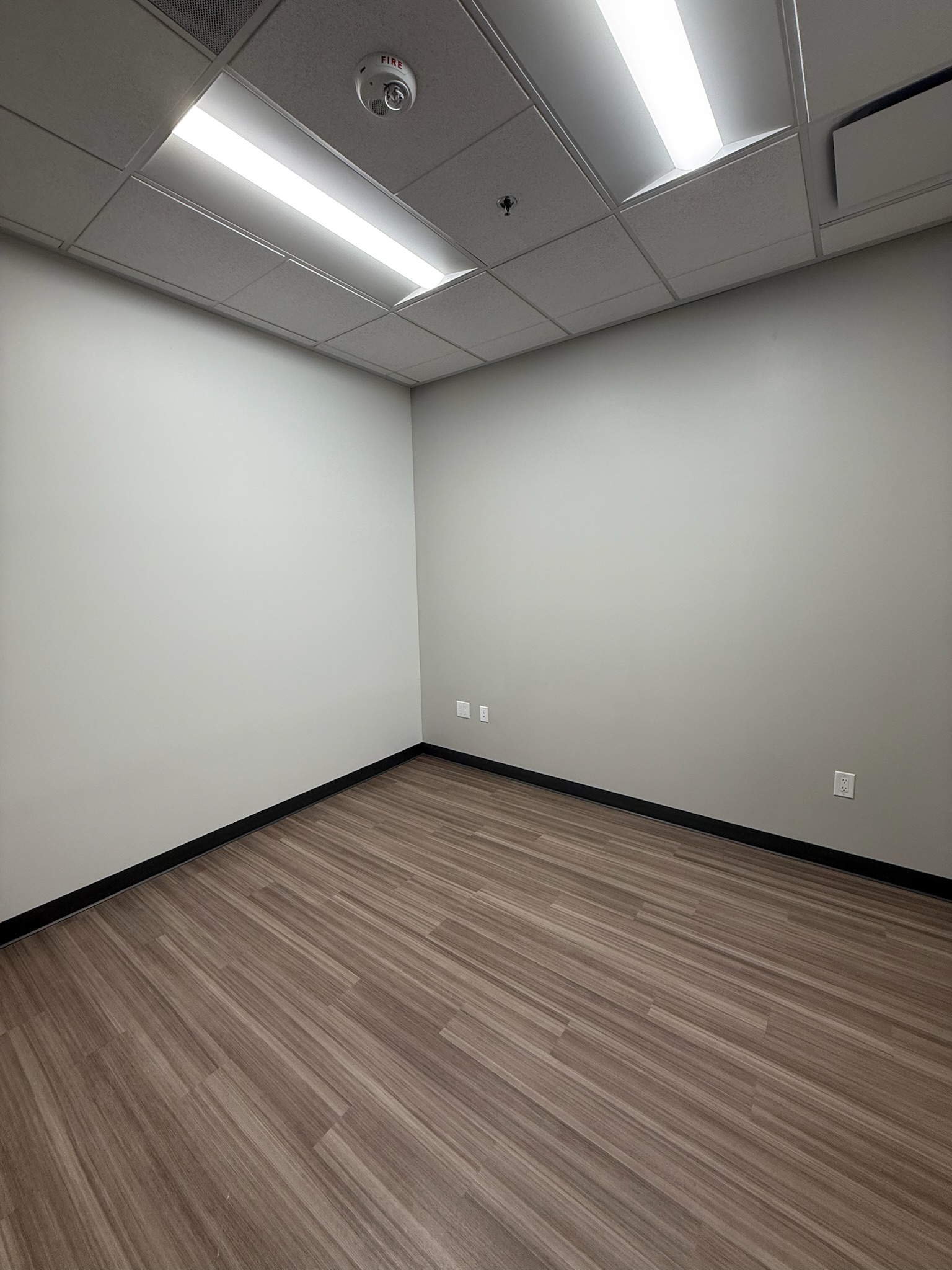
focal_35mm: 14
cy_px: 635
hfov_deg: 85.7
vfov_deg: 102.1
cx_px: 476
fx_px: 513
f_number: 2.2
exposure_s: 1/120
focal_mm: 2.22
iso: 100
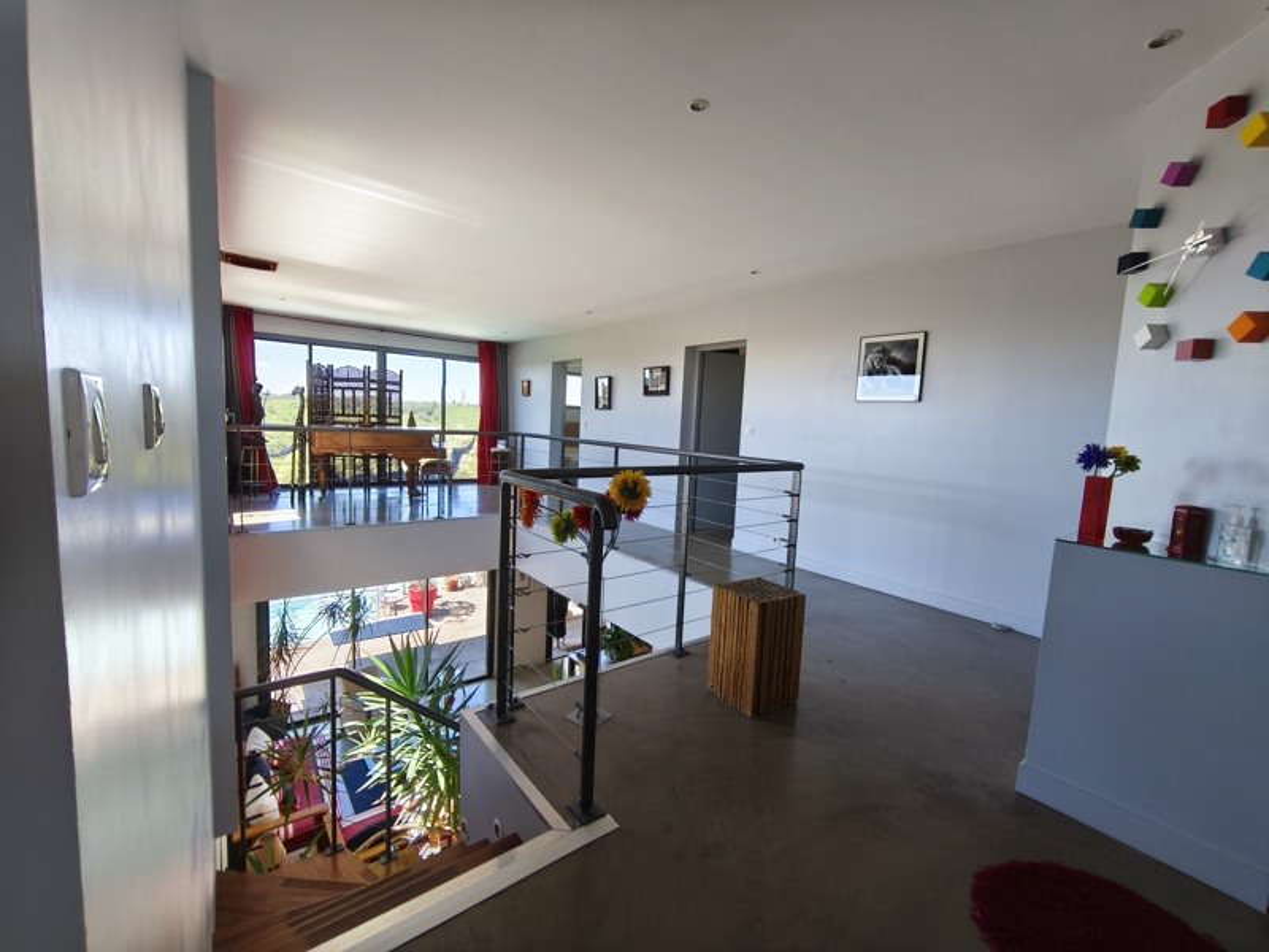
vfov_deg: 81.7
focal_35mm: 15
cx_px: 634
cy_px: 476
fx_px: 550
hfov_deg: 98.2
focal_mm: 1.91
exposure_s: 1/50
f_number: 2.2
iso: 100
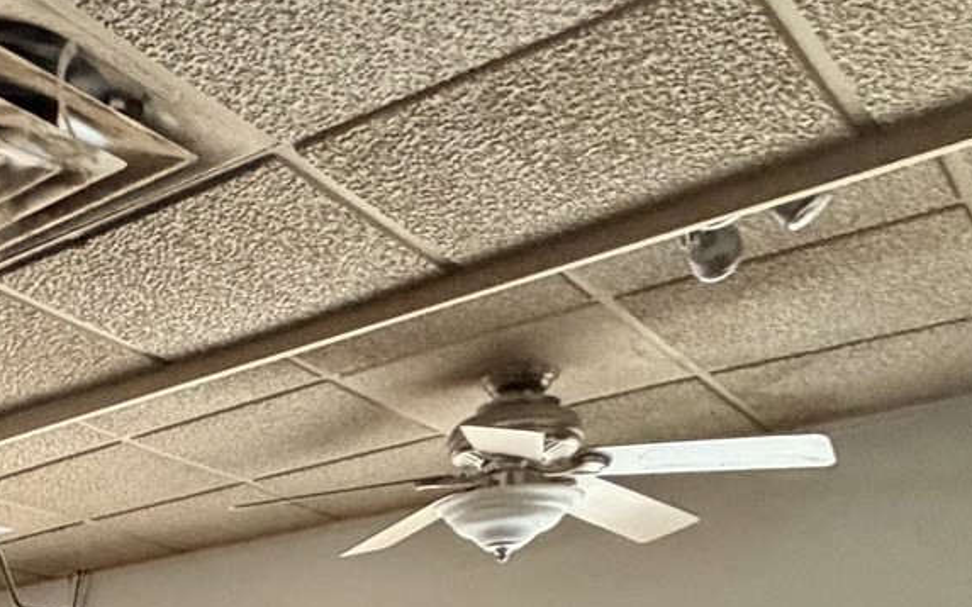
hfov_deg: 32.6
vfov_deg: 18.1
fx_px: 1404
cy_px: 1158
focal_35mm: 53
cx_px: -144
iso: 800
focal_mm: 2.22
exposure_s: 1/60
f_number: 2.2
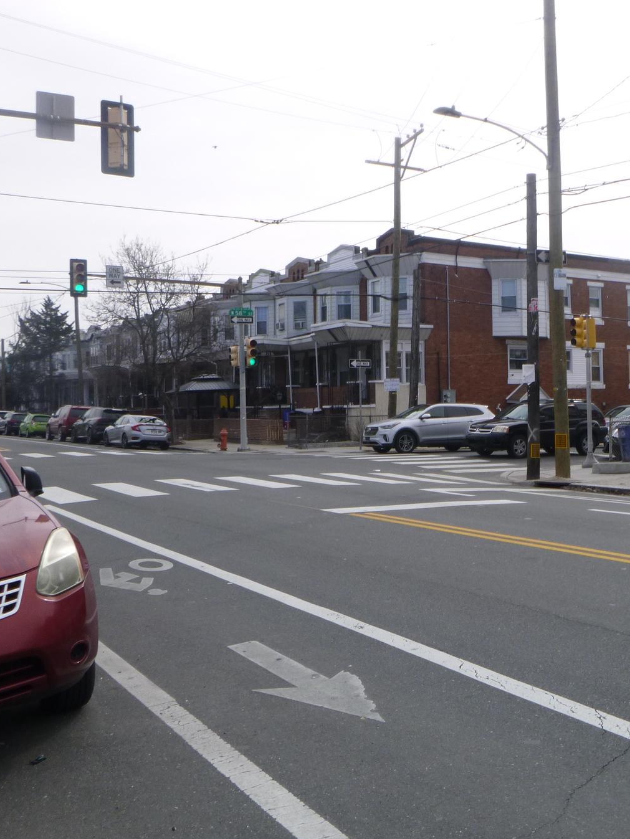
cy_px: 395
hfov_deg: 37.3
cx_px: 430
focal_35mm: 38
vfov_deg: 48.9
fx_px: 922
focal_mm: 4.5
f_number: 3.9
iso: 100
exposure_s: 1/400
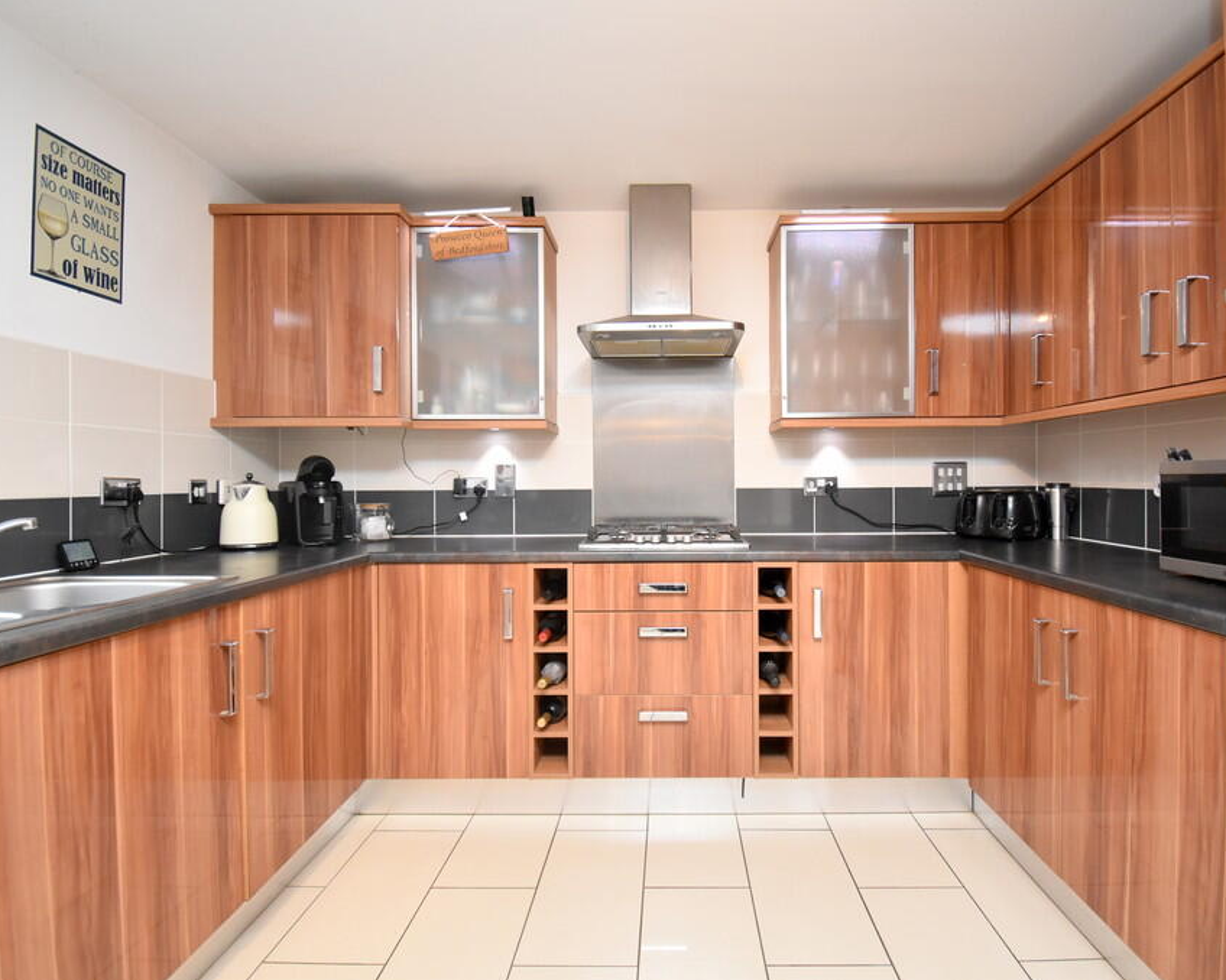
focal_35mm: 17
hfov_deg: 89.5
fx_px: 617
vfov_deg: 77.0
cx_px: 661
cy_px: 489
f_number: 4.5
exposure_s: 1/100
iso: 1600
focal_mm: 10
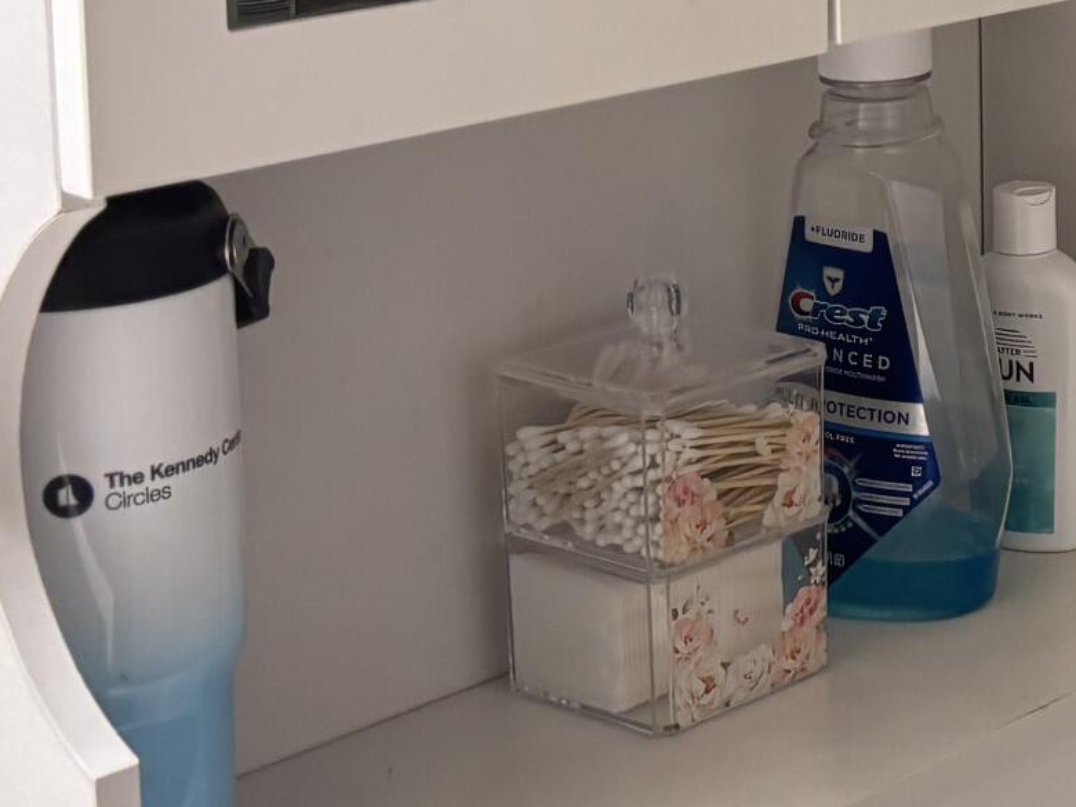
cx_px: 1635
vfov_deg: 14.5
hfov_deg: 17.6
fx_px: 3108
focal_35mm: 100
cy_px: -58
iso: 200
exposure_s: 1/60
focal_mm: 5.96
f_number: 1.6
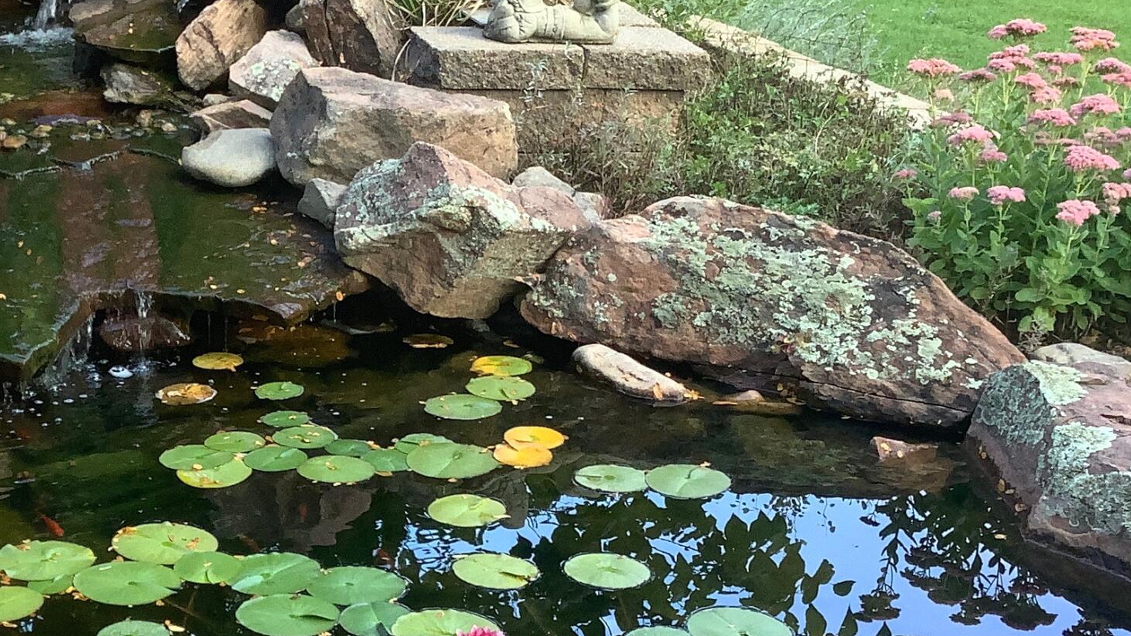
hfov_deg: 29.7
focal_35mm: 69
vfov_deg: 17.4
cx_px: 196
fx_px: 2069
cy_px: 442
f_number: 2.4
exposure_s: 1/120
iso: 64
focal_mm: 3.3
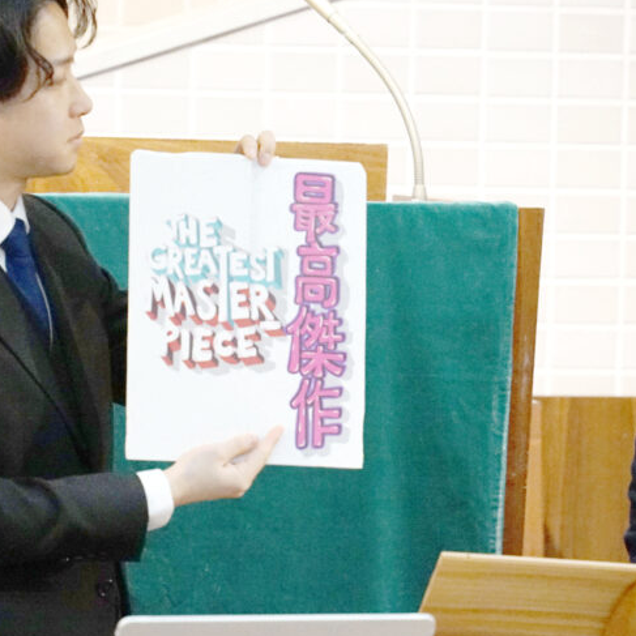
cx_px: 380
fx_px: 6465
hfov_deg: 5.6
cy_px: 326
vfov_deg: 5.6
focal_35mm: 311
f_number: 5.6
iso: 6400
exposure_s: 1/160
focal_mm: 174
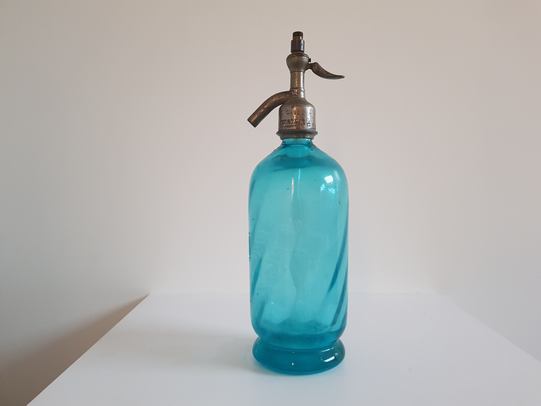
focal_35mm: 26
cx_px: 270
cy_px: 203
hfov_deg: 67.3
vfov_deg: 53.1
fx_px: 406
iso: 250
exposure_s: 1/14
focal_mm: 4.2
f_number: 1.7
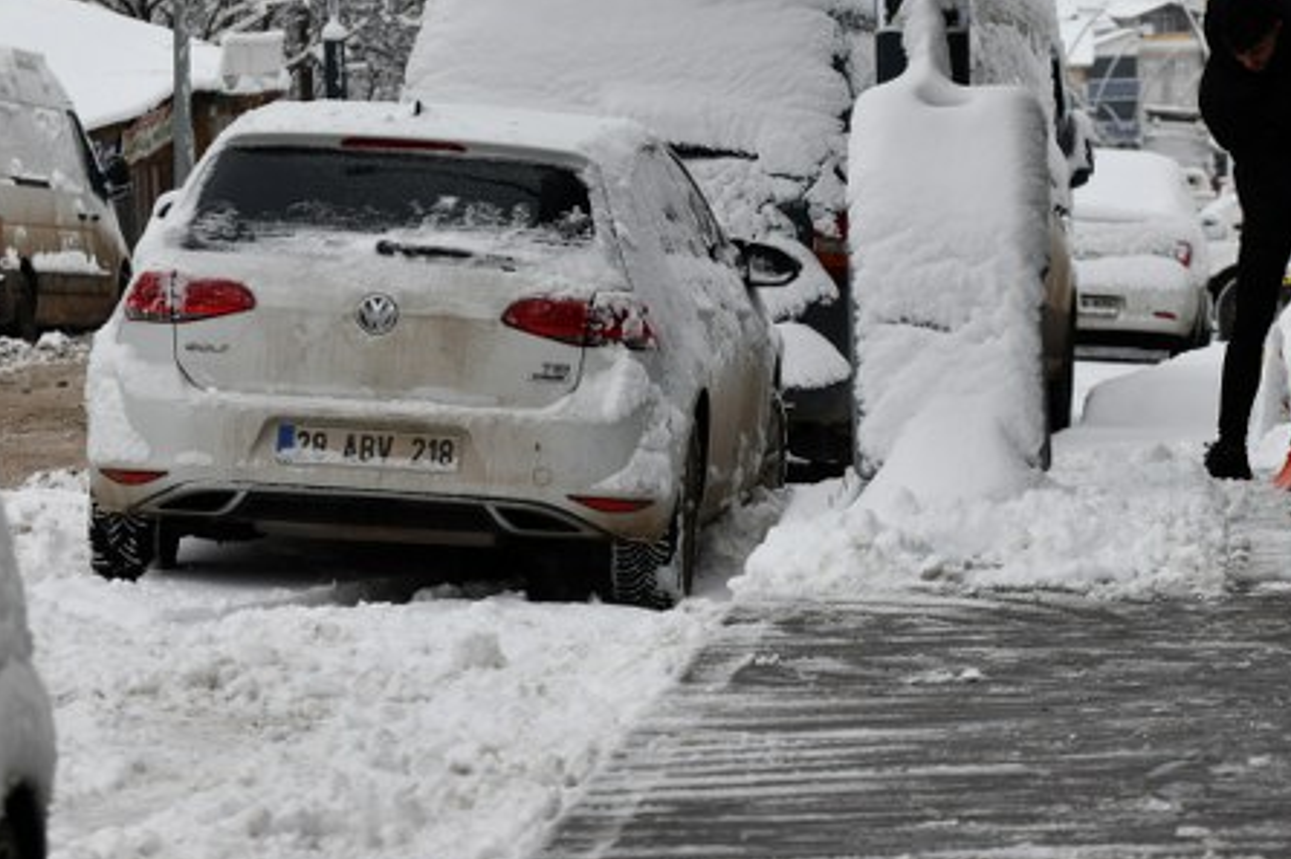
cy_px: 239
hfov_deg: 11.2
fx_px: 6560
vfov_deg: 7.5
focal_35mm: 183
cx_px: 865
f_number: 6.3
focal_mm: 102
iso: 400
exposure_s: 1/2000
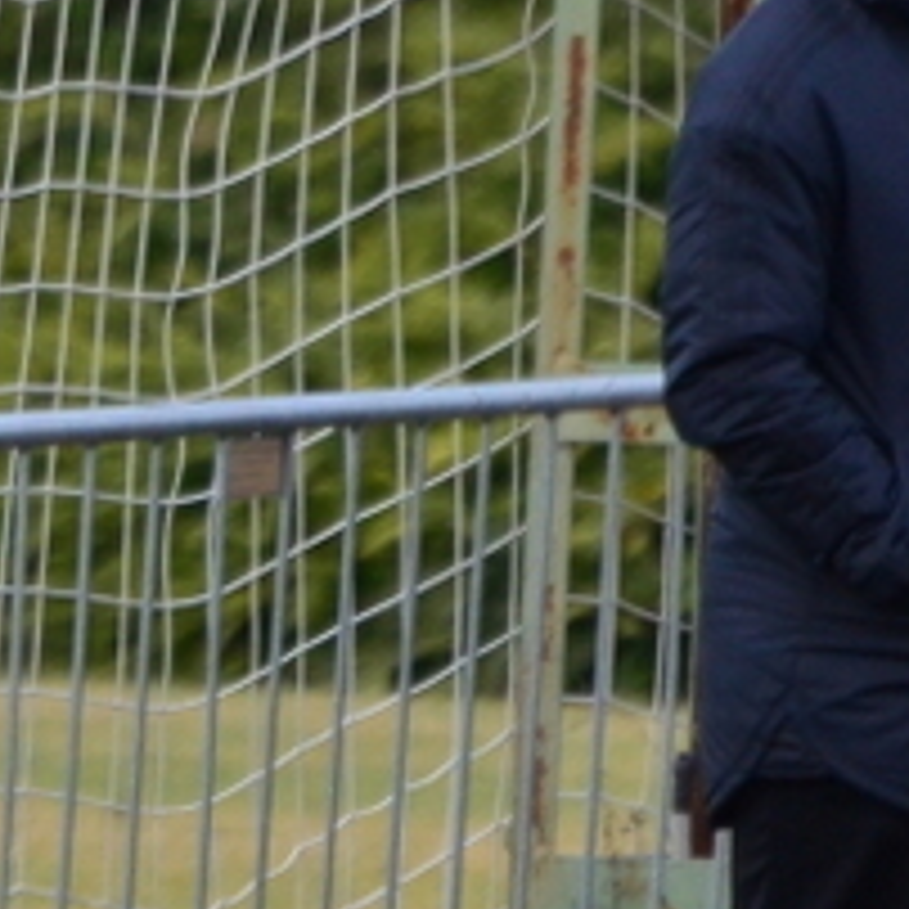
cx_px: -1166
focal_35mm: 1886
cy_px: 745
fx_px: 56032
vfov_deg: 0.9
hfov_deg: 0.9
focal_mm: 250
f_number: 5.6
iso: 800
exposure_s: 1/1000
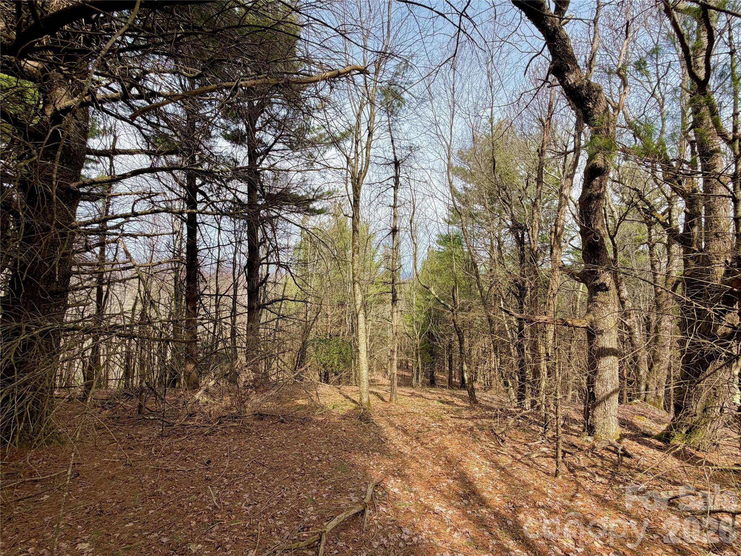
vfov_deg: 85.7
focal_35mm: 14
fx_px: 300
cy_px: 278
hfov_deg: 102.1
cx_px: 370
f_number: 2.2
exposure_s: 1/569
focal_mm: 2.22
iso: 40
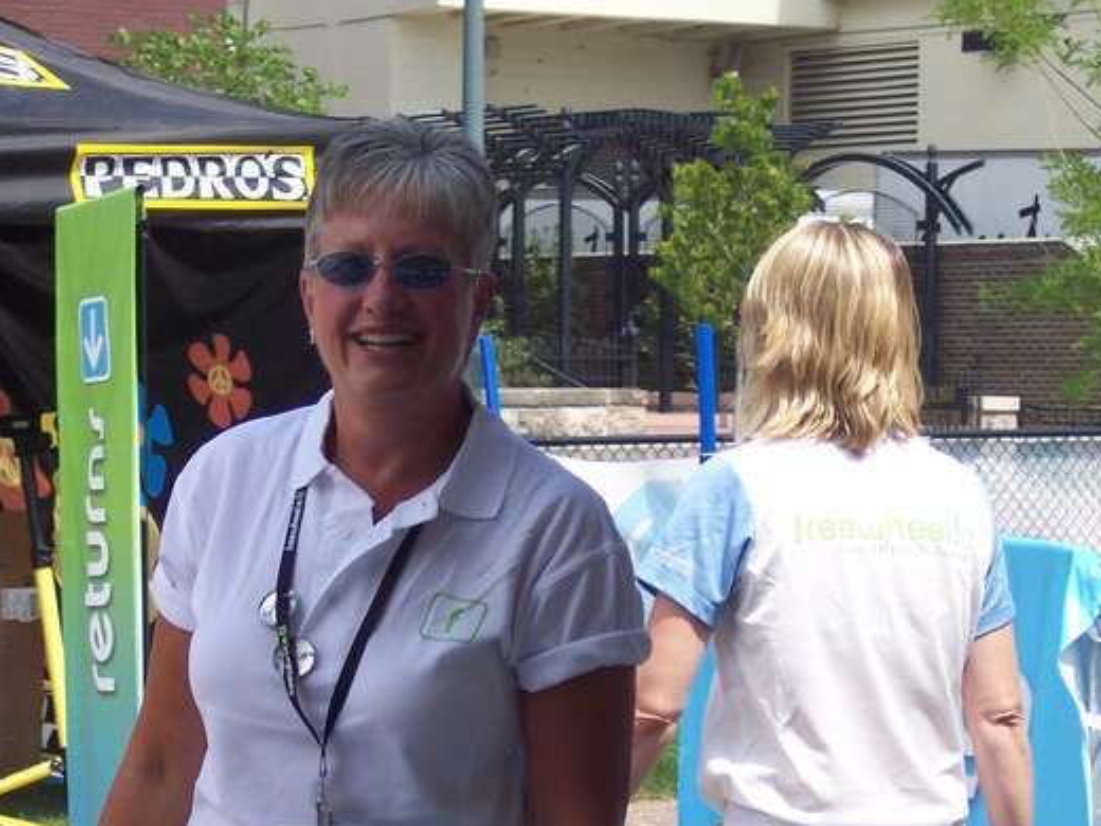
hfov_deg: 11.0
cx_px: 368
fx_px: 5725
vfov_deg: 8.2
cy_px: 396
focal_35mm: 180
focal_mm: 24
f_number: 4.8
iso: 100
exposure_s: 1/250
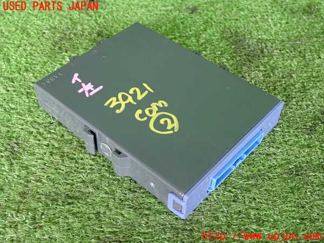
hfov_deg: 42.9
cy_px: 122
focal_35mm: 44
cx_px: 162
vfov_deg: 32.9
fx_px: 412
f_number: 2.9
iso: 250
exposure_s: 1/40
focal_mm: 7.84
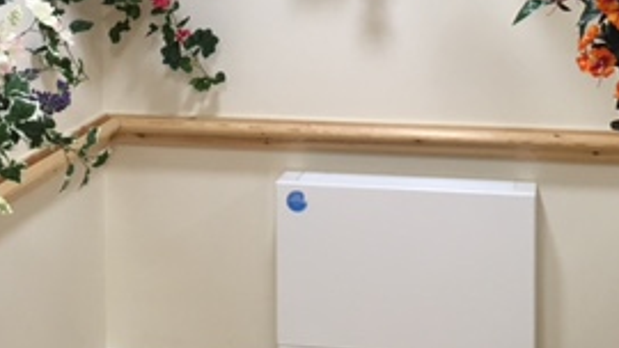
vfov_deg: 15.7
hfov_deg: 28.2
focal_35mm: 75
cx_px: 310
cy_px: -37
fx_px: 1231
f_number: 2.2
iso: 50
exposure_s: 1/17
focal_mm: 4.15
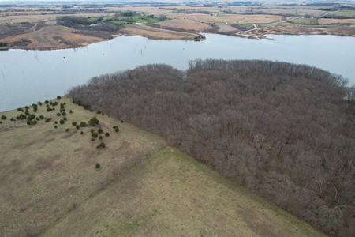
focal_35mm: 22
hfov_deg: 78.6
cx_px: 178
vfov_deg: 57.2
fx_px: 217
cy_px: 118
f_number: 2.8
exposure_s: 1/320
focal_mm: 8.38
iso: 100
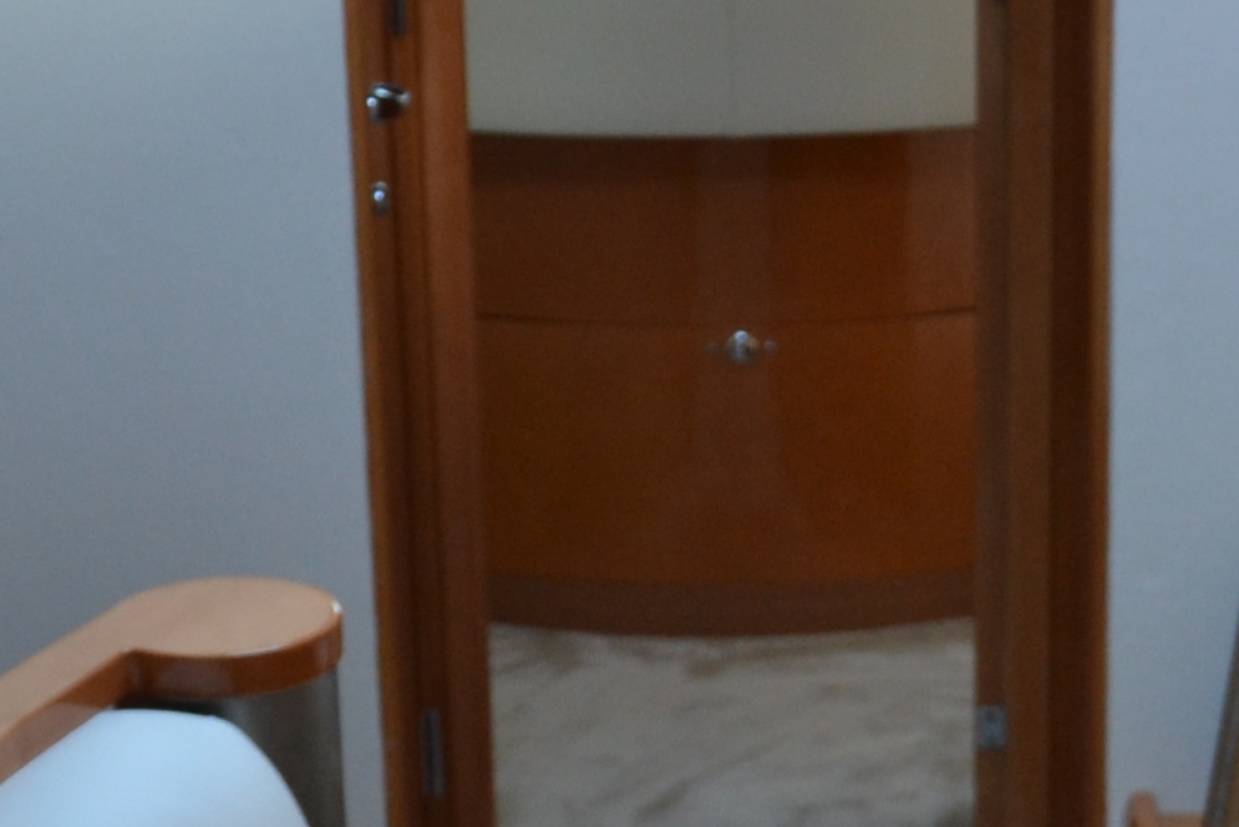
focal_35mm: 125
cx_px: 970
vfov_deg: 10.8
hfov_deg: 16.3
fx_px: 4303
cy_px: 905
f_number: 4
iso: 400
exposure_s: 1/60
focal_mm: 18
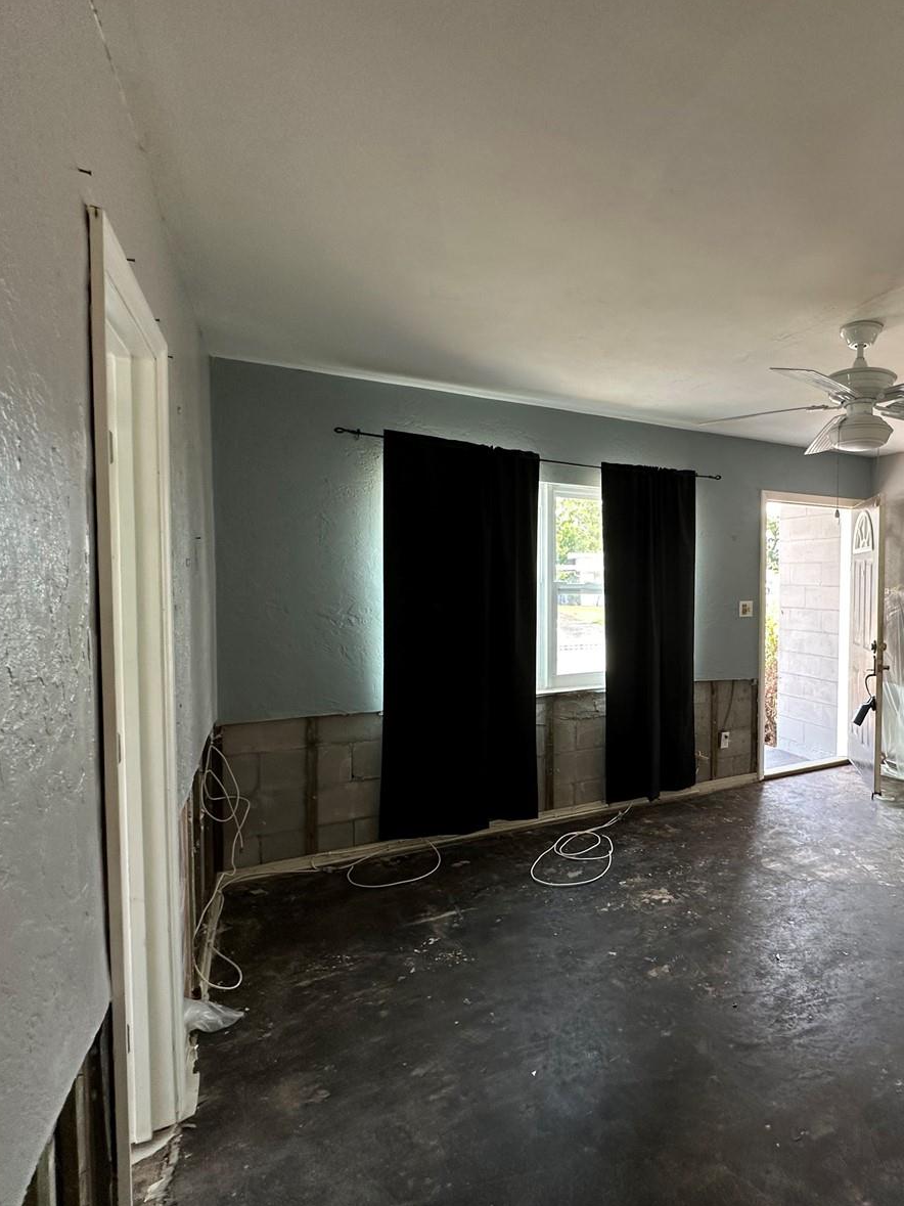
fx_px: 662
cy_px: 604
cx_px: 691
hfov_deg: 64.1
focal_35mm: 19
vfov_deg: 84.7
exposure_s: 1/99
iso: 125
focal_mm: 2.22
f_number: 2.2
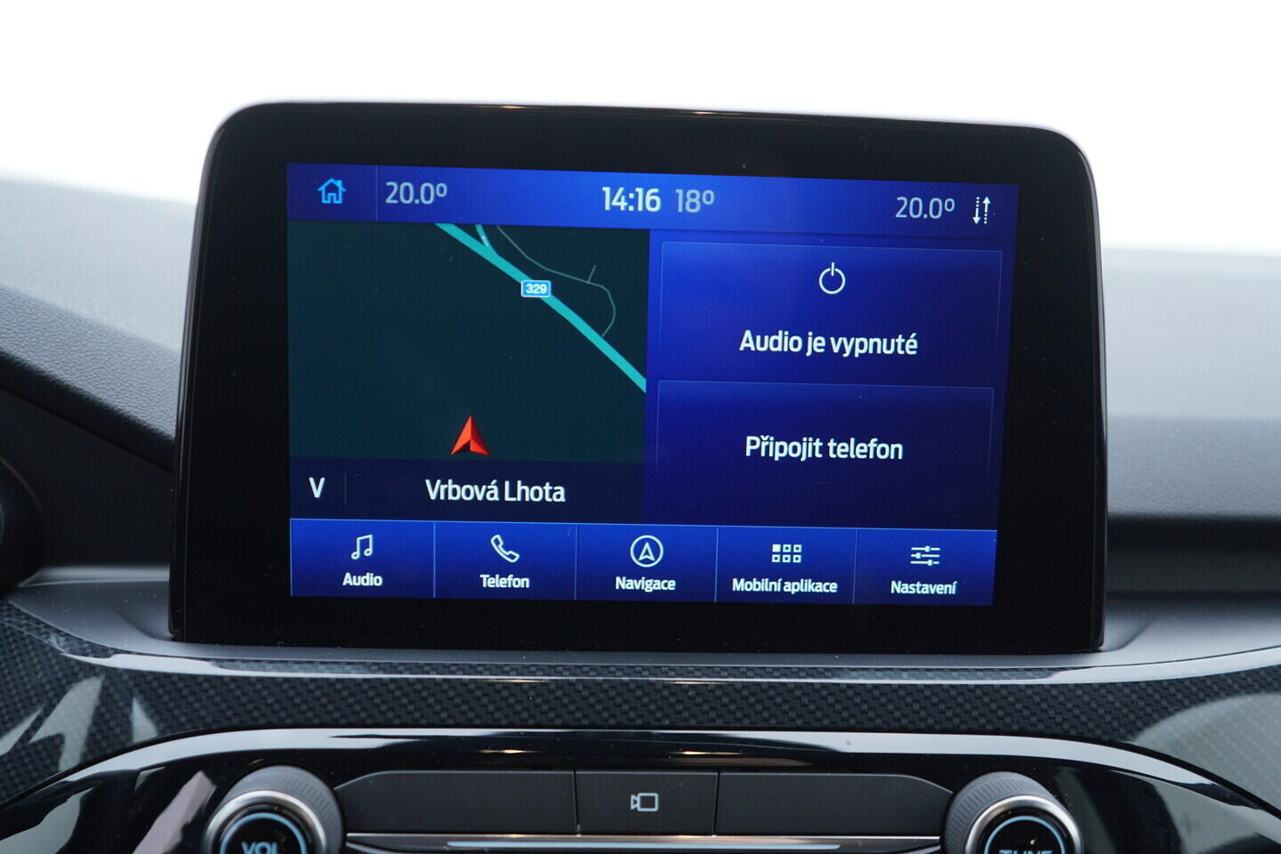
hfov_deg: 53.1
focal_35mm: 36
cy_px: 427
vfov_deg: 36.9
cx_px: 640
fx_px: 1281
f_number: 2.8
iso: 160
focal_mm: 24
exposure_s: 1/40
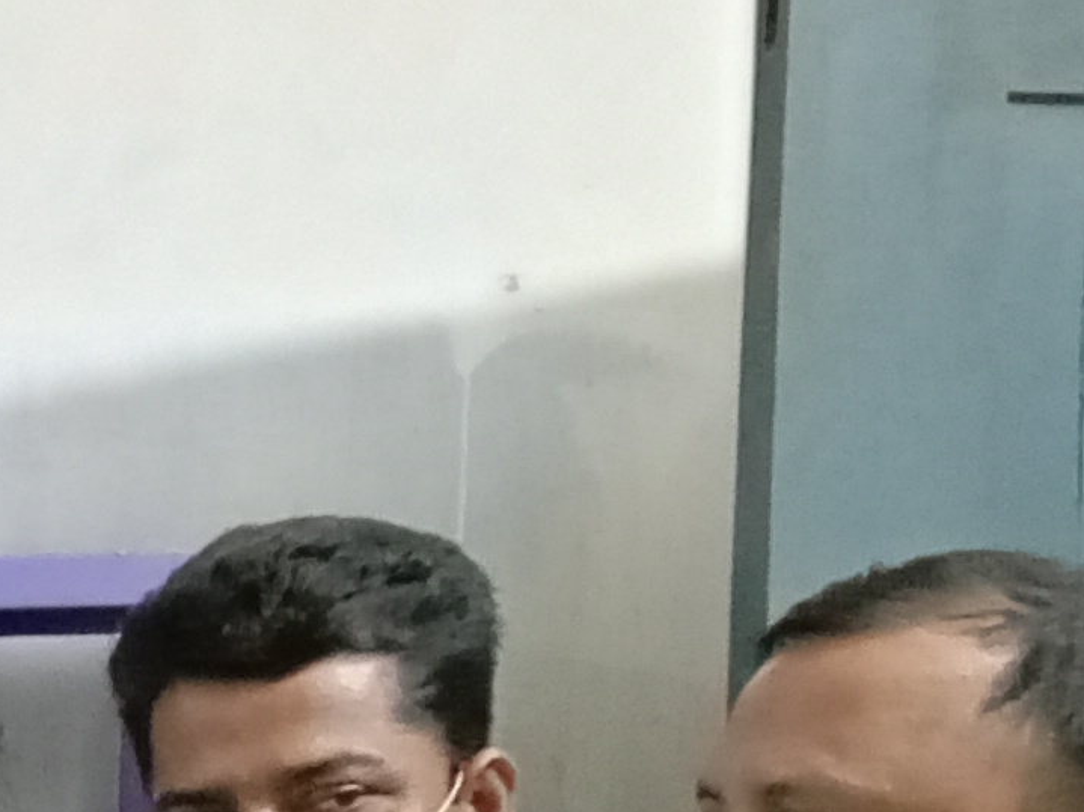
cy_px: 1433
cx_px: -1577
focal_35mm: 162
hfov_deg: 10.4
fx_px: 5072
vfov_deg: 8.8
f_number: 2.2
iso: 1675
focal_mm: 3.37
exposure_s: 1/25
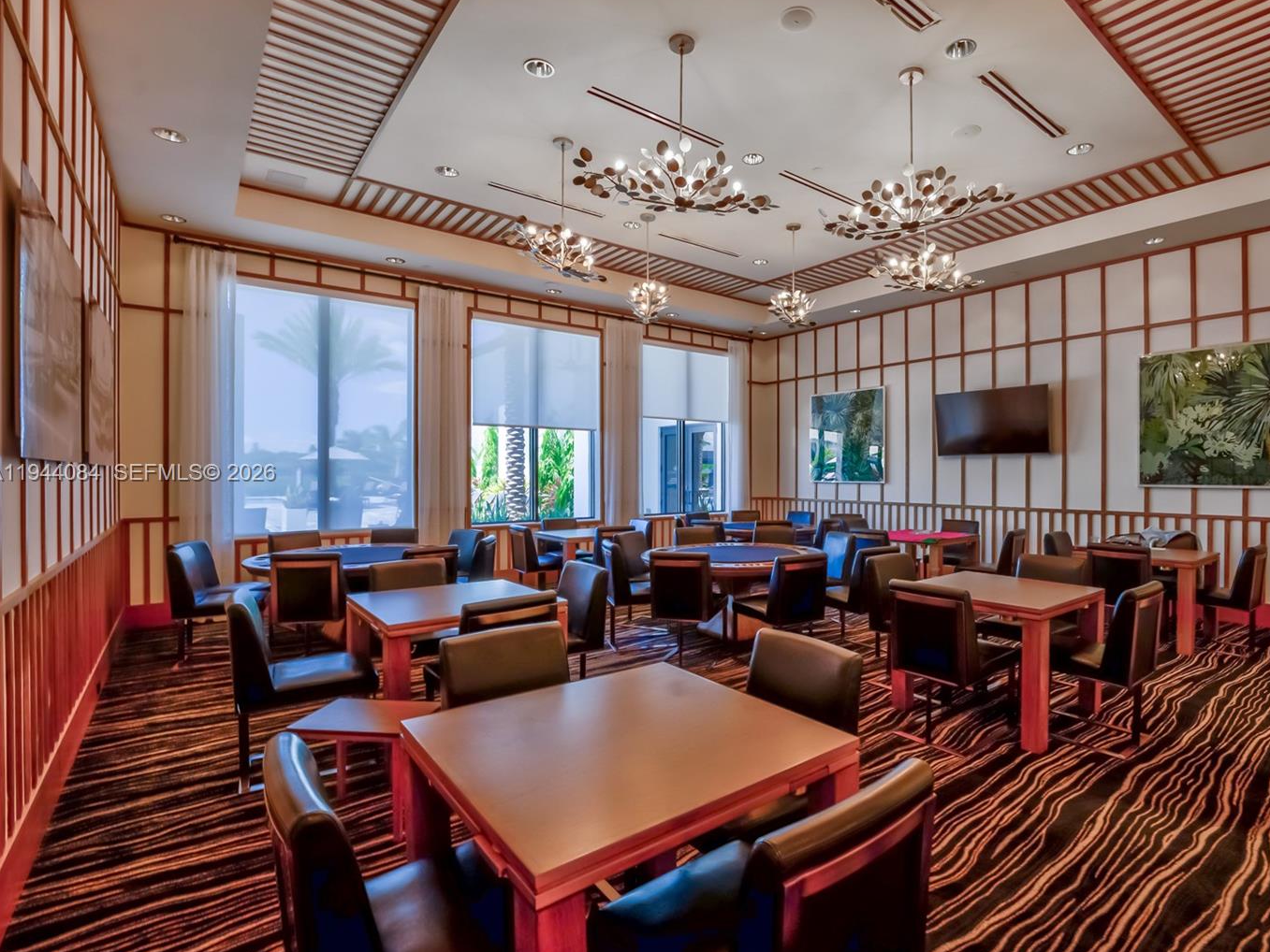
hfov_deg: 90.3
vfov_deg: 74.7
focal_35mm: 17
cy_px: 474
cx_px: 733
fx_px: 624
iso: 500
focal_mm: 15
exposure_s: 1/25
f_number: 8
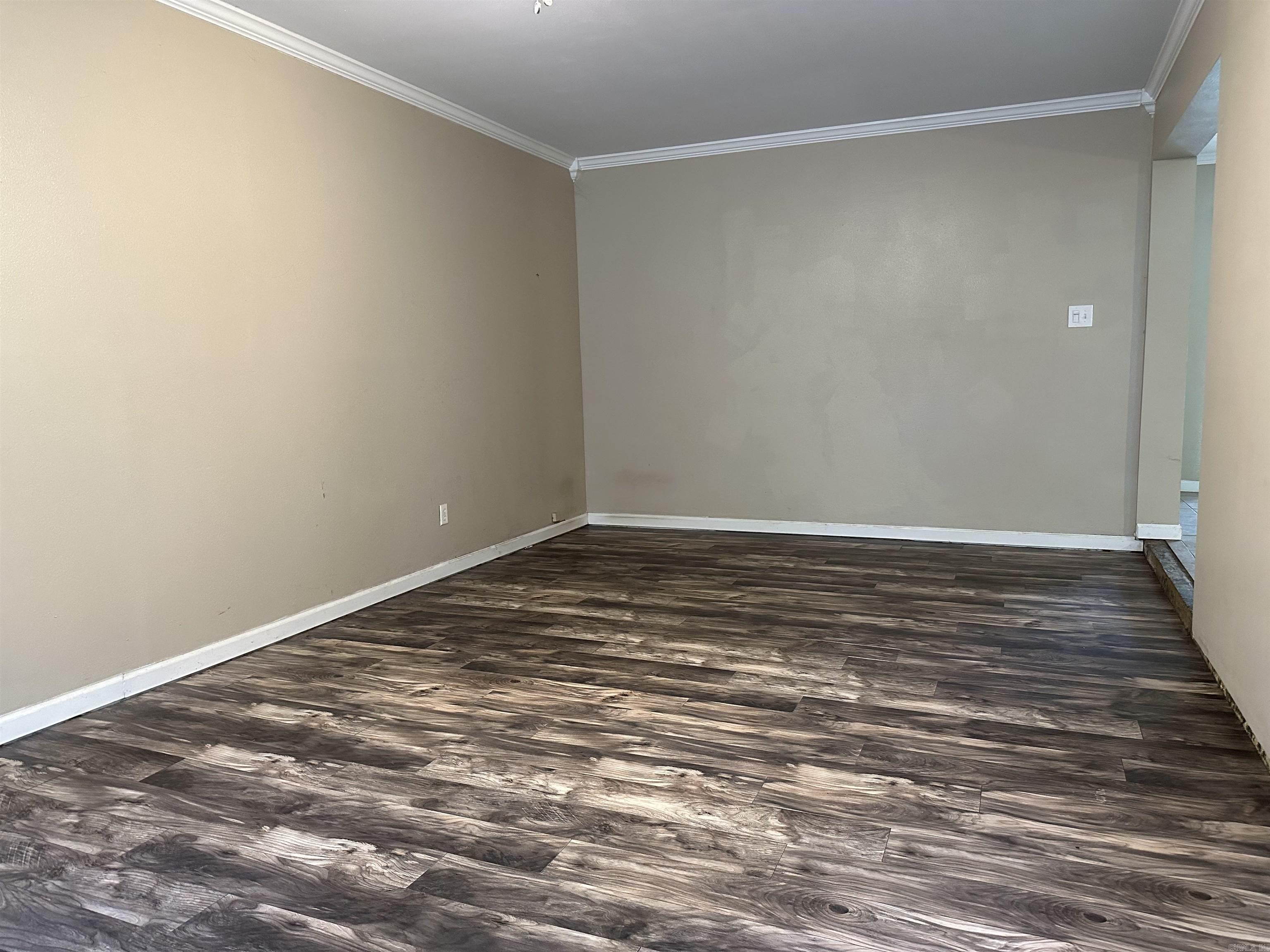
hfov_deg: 71.6
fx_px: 881
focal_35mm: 24
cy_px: 476
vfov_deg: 56.8
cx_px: 635
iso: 500
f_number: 1.78
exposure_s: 1/60
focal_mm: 6.86
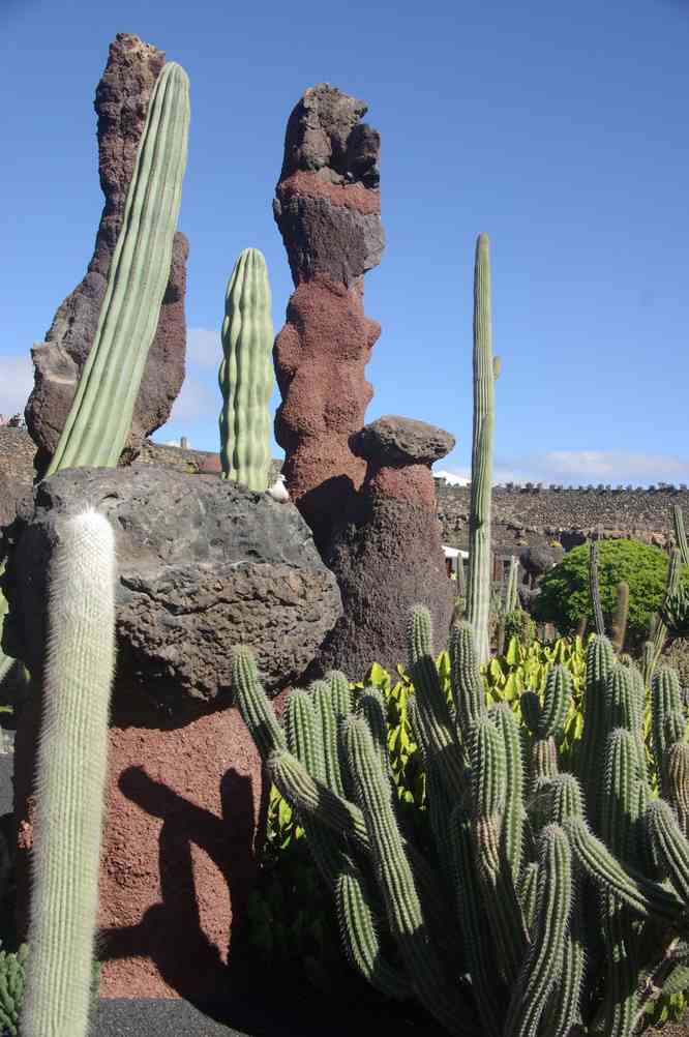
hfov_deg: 33.1
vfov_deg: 48.1
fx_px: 1161
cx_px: 344
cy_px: 518
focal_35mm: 40
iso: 100
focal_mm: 26.9
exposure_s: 1/250
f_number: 8
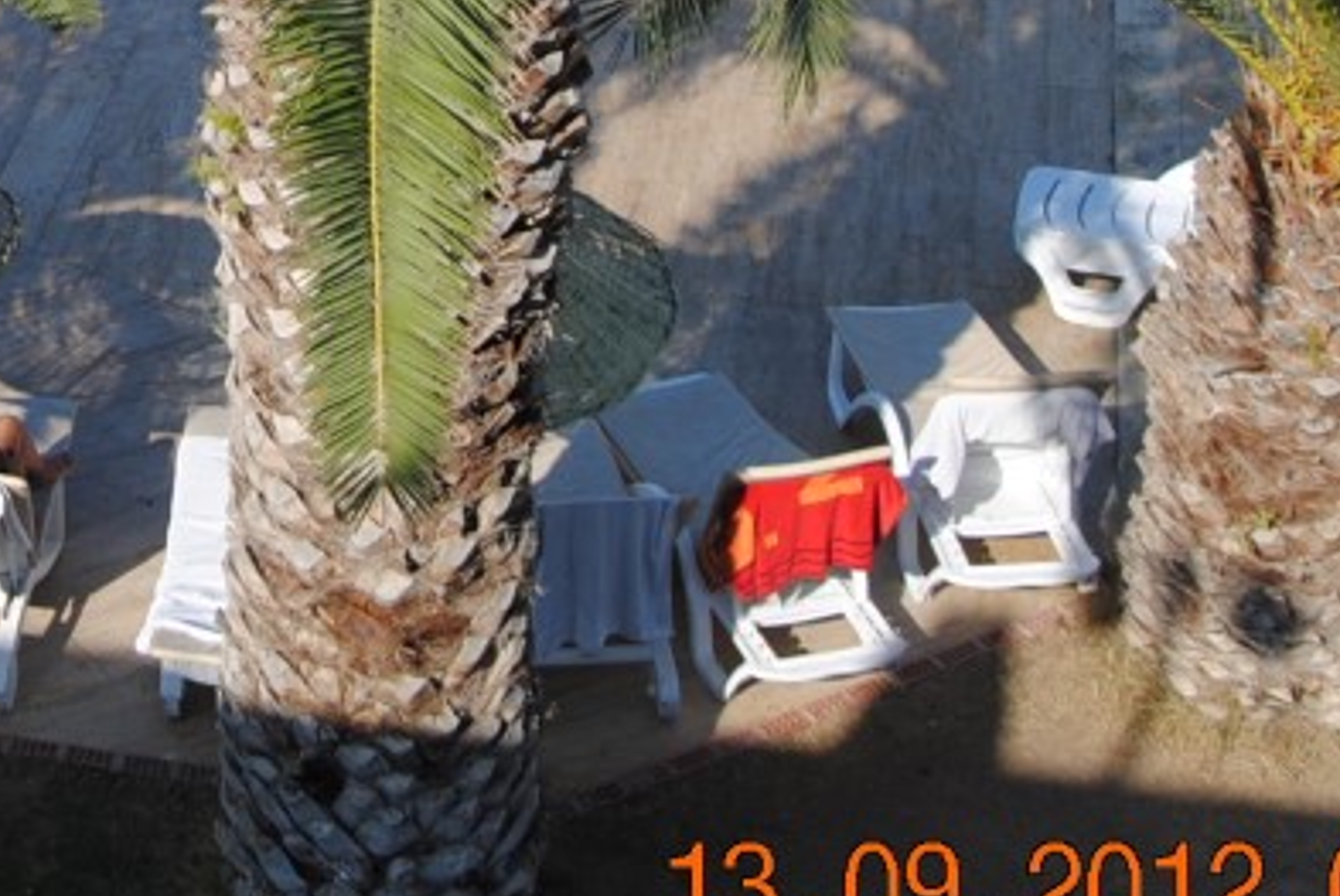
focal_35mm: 105
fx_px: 3913
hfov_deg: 19.0
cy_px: -225
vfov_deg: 12.7
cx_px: 46
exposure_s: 1/250
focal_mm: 24
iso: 100
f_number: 8
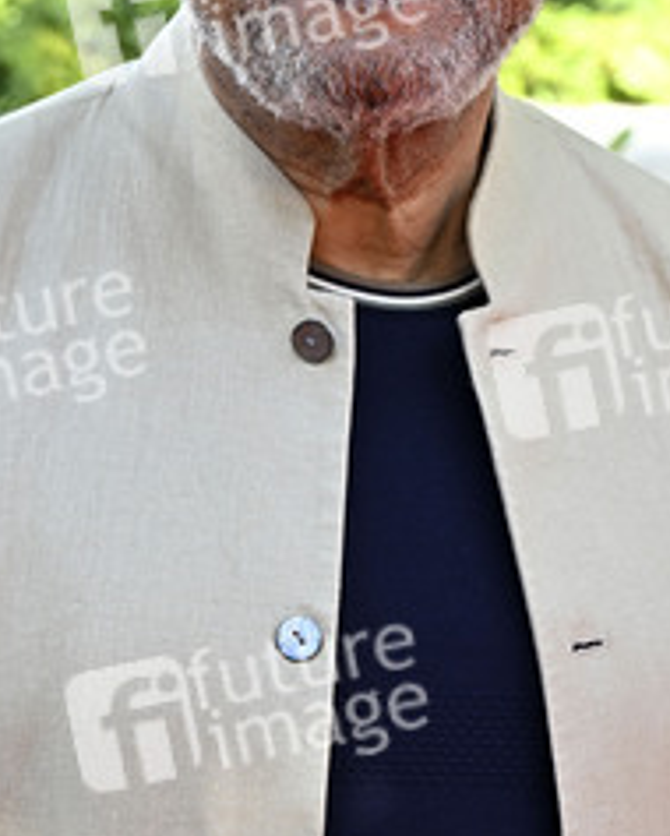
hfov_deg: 6.5
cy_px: 180
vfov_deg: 8.1
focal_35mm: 239
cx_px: 349
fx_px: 5916
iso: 640
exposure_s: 1/320
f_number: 5.6
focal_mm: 101
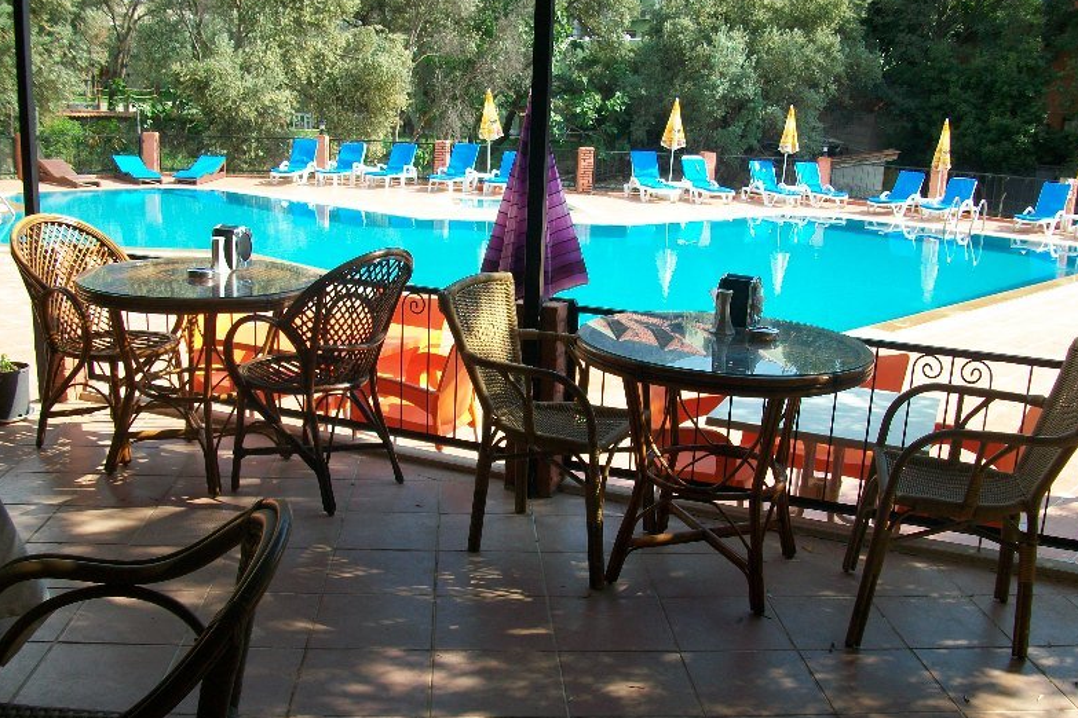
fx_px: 1018
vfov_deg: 38.9
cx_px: 547
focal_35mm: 34
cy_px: 348
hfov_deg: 55.8
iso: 64
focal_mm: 5.7
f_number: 2.8
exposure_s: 1/400
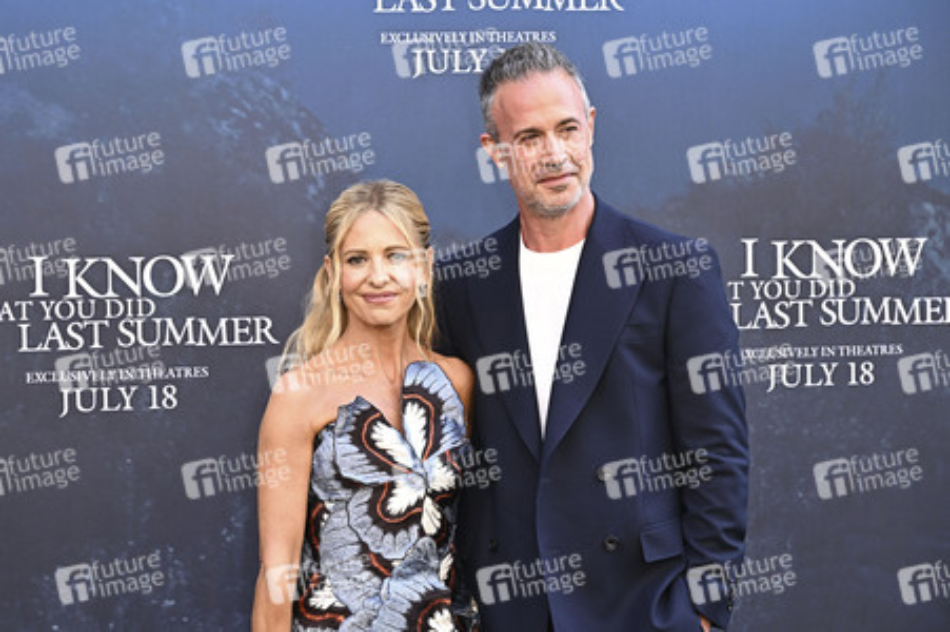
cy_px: 316
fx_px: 1846
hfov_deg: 28.9
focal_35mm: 70
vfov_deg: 19.4
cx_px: 475
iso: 640
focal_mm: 70
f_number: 5.6
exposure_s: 1/200
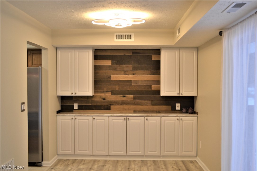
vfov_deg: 36.9
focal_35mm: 36
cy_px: 86
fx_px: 257
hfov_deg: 53.1
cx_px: 128
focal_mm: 24
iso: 400
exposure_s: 1/100
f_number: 5
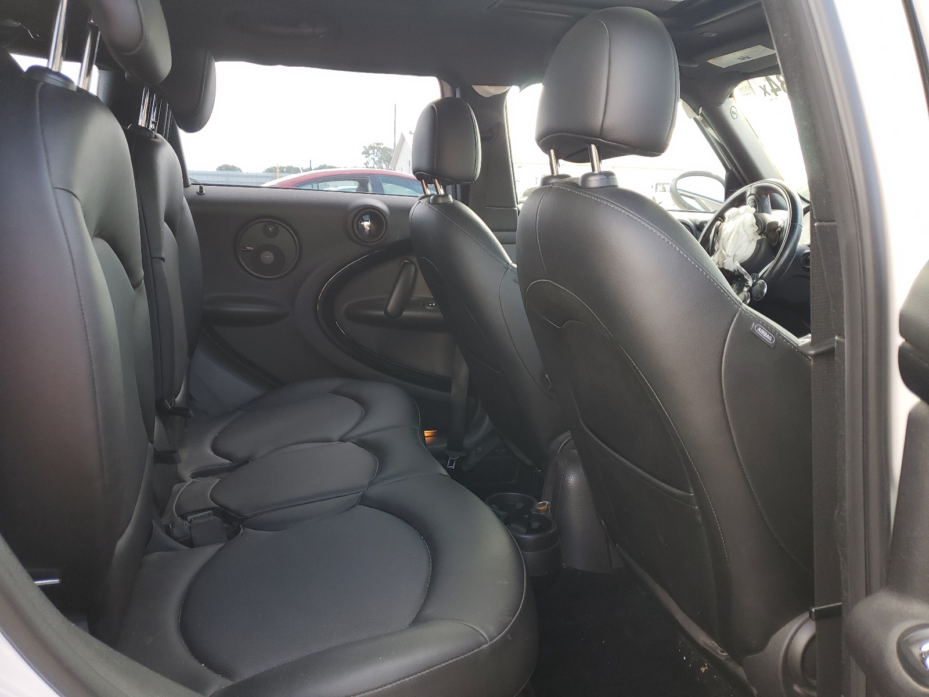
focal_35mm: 26
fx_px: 698
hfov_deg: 67.3
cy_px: 348
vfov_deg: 53.1
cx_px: 464
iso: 50
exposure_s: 1/120
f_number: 1.5
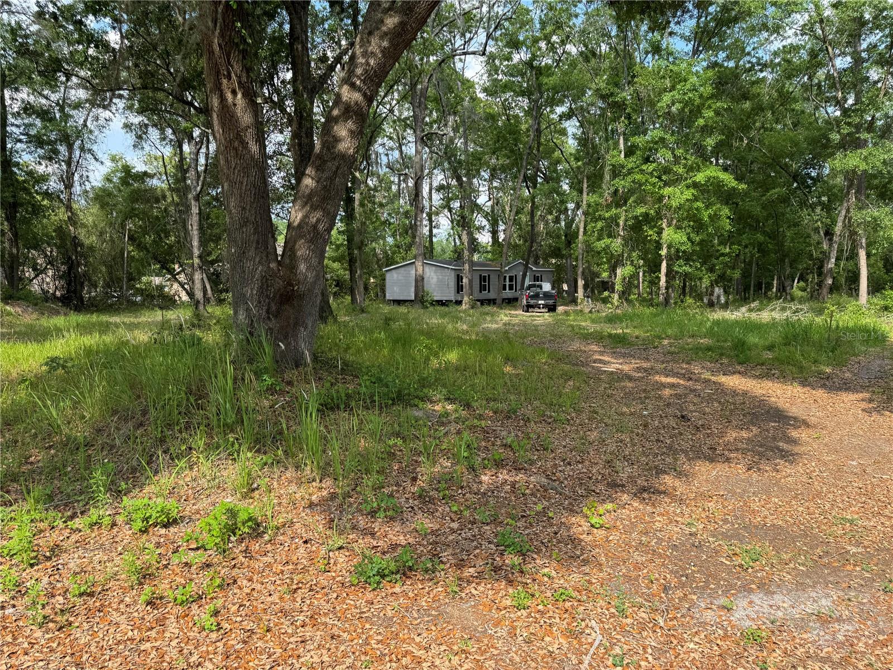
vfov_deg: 56.8
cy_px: 335
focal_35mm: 24
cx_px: 446
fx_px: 619
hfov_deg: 71.6
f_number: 1.78
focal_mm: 6.76
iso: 80
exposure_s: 1/1094
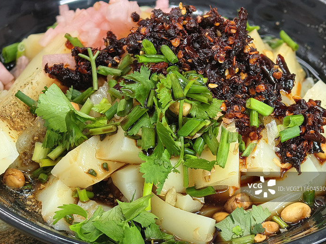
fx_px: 1177
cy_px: 113
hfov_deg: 15.8
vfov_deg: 11.8
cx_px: 158
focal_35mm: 125
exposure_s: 1/225
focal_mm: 15
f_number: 2.1
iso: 2000
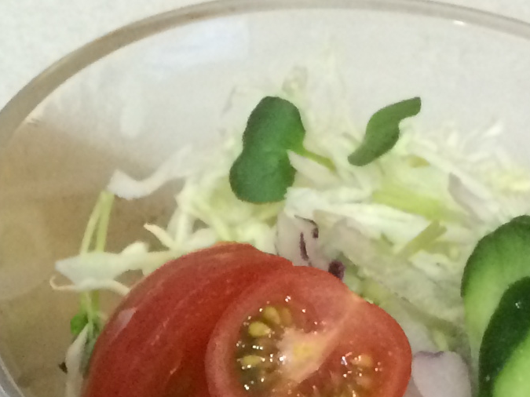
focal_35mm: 145
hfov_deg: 13.1
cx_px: -162
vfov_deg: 9.8
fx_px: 2220
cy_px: 683
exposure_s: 1/24
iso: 320
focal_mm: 4.12
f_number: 2.2
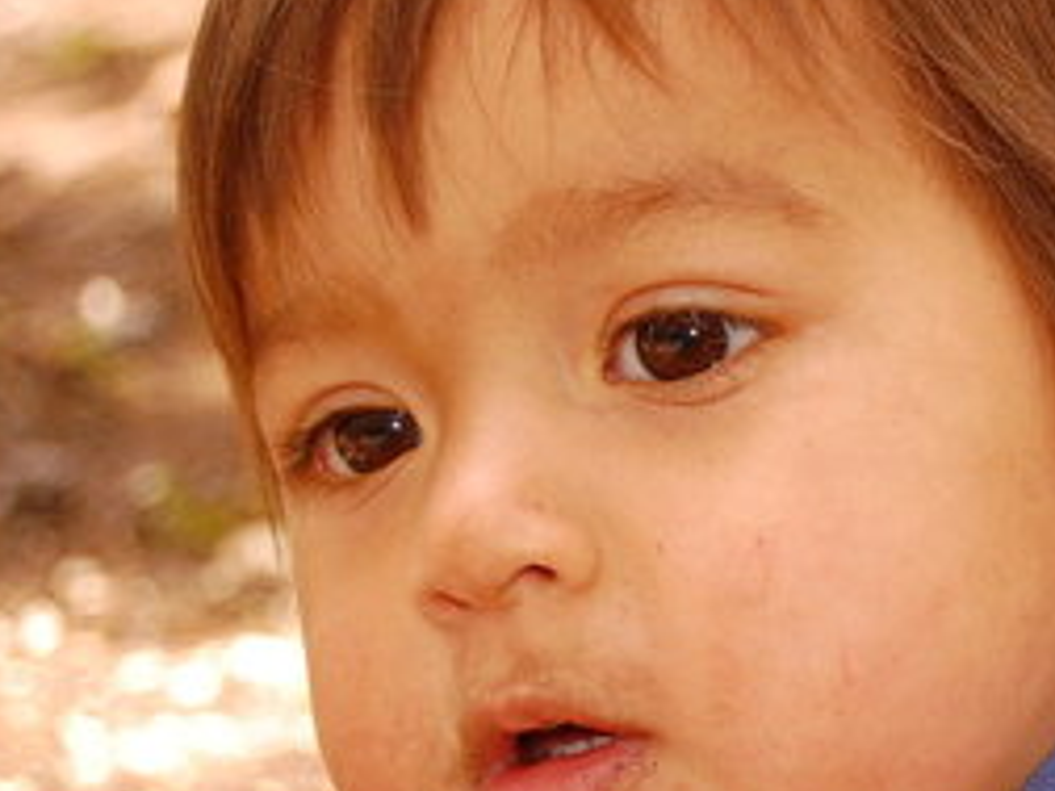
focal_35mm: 201
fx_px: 6133
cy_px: 670
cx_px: 1294
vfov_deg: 7.4
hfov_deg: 9.7
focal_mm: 55
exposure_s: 1/250
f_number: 5.6
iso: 400
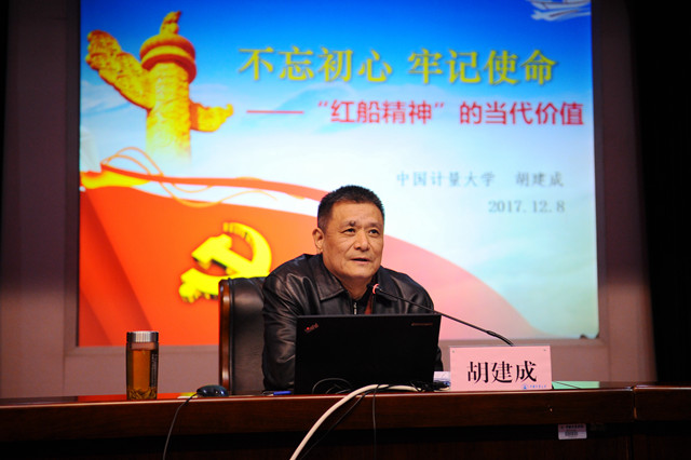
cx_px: 346
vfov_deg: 28.0
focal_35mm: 48
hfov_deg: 41.1
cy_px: 230
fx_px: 921
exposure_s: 1/125
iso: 1600
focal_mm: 48
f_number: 2.8
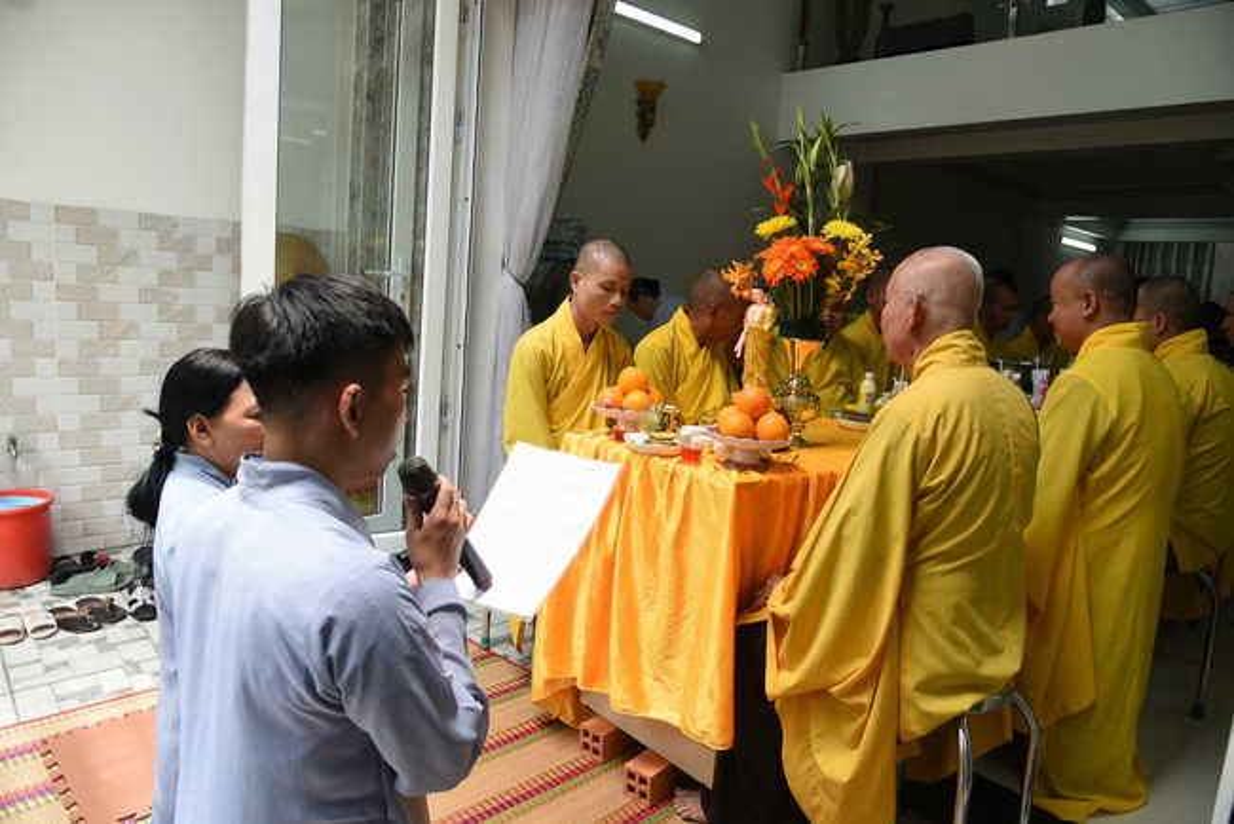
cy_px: 412
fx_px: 823
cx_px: 617
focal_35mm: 24
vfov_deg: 53.2
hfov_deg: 73.7
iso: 320
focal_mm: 24
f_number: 5
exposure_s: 1/80
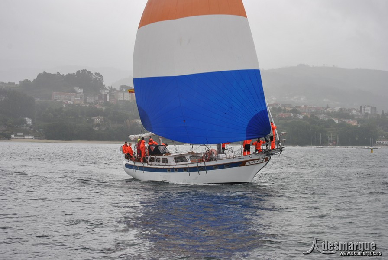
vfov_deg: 16.6
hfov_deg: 24.6
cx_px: 194
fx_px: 890
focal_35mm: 82
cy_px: 130
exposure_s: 1/200
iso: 100
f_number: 7.1
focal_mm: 55
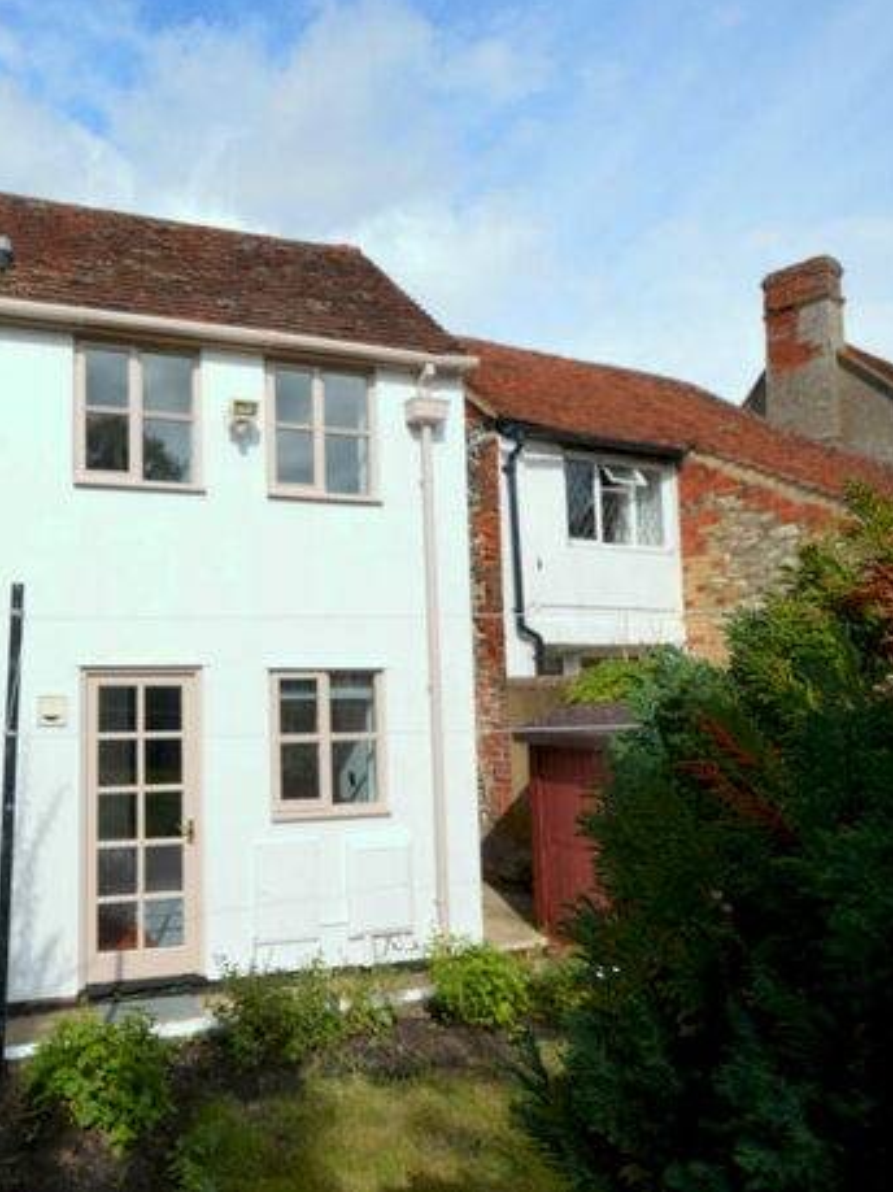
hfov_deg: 57.1
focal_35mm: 22
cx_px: 195
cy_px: 590
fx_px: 757
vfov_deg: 76.4
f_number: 8
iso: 100
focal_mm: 10
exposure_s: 1/250
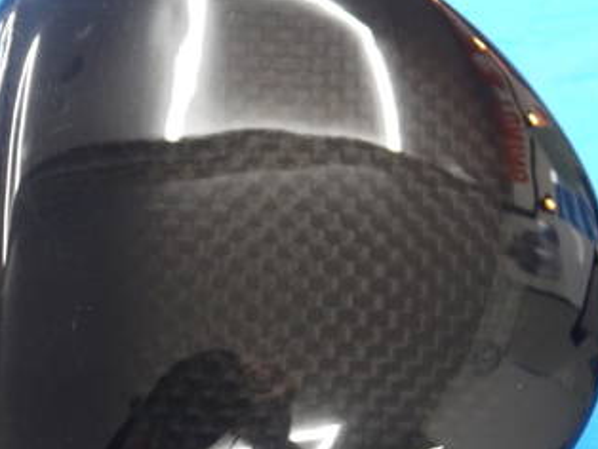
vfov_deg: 8.7
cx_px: 255
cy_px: 301
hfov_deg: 11.5
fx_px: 2956
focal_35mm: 171
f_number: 5.6
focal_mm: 42
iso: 800
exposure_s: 1/40
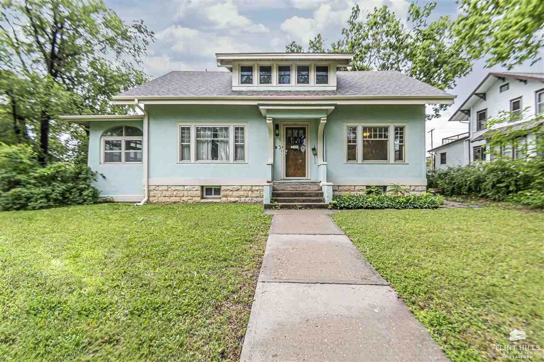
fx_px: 227
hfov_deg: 100.4
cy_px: 181
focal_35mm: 15
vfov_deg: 77.3
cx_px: 272
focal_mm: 10
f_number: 6.3
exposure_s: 1/160
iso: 250
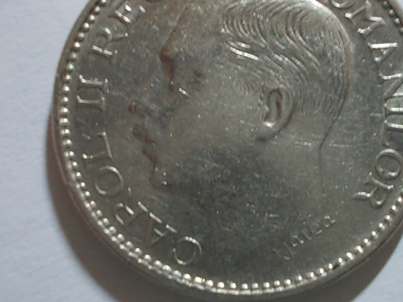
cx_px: 254
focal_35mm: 62
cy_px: 155
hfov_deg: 31.0
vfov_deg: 23.7
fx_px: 722
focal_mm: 6.1
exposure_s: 1/5
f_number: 3.3
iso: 200
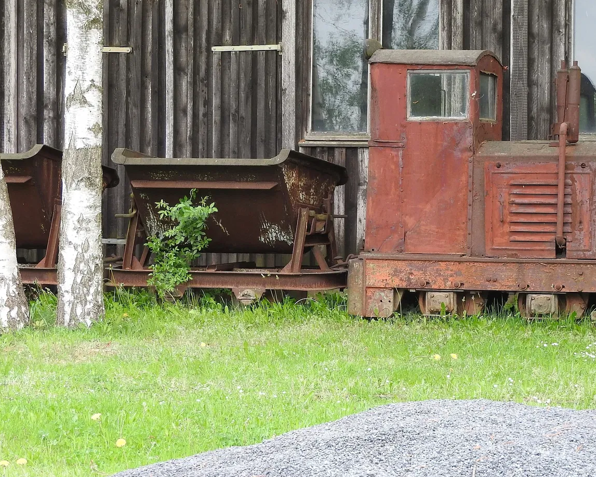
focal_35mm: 143
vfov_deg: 10.8
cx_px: 361
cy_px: 203
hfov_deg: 13.5
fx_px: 2522
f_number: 4.8
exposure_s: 1/60
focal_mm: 18.8
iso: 100
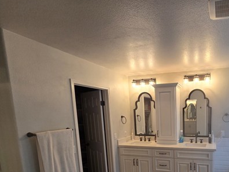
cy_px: 130
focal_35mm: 21
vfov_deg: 59.8
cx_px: 176
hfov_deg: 72.6
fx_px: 139
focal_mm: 2.2
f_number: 2.2
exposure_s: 1/60
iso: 160
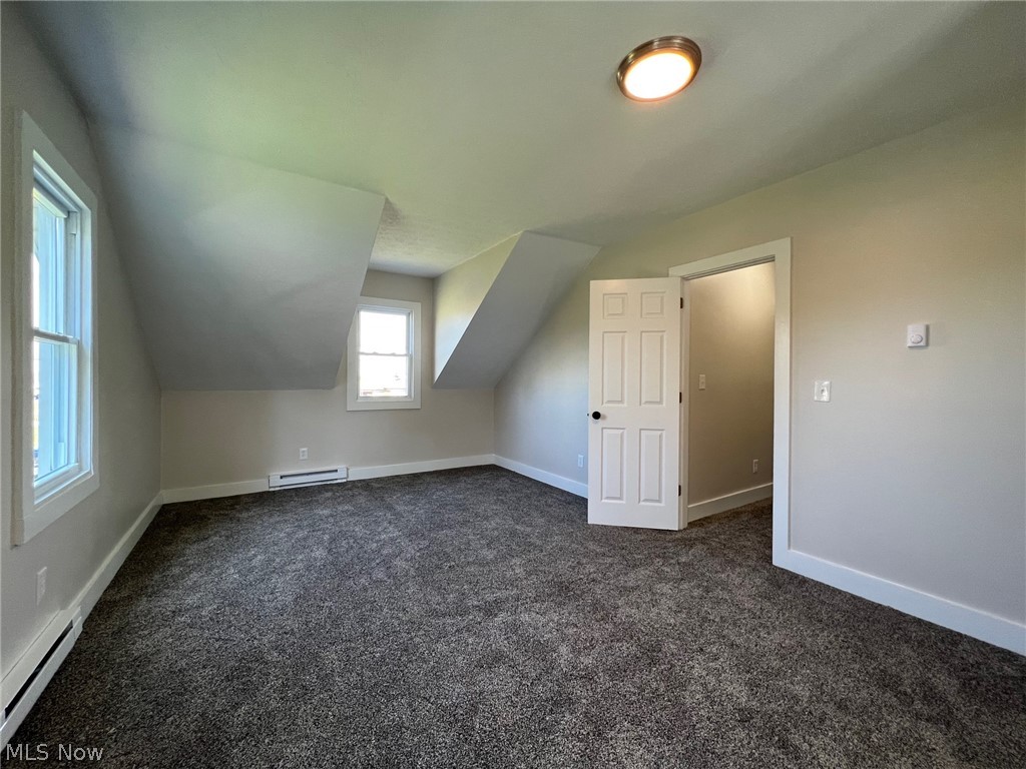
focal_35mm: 13
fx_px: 385
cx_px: 513
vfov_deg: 89.9
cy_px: 384
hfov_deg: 106.2
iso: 125
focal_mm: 1.57
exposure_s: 1/120
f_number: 1.8
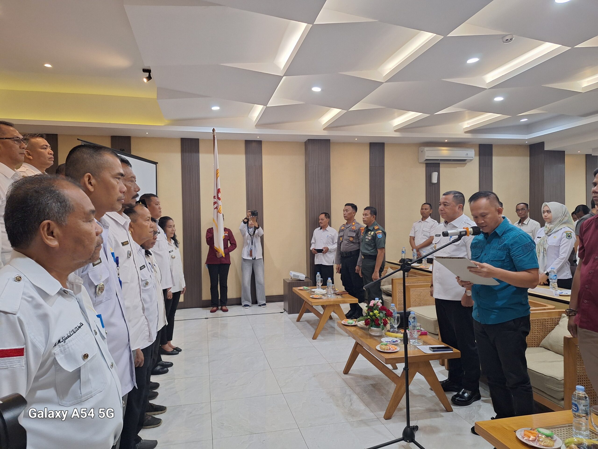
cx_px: 299
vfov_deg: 58.9
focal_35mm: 23
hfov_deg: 73.9
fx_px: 397
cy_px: 224
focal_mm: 5.54
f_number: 1.8
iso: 200
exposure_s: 1/50
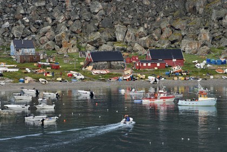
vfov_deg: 7.4
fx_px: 1166
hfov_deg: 11.1
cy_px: 76
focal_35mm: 185
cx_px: 114
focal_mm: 185
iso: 800
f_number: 6.3
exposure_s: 1/250
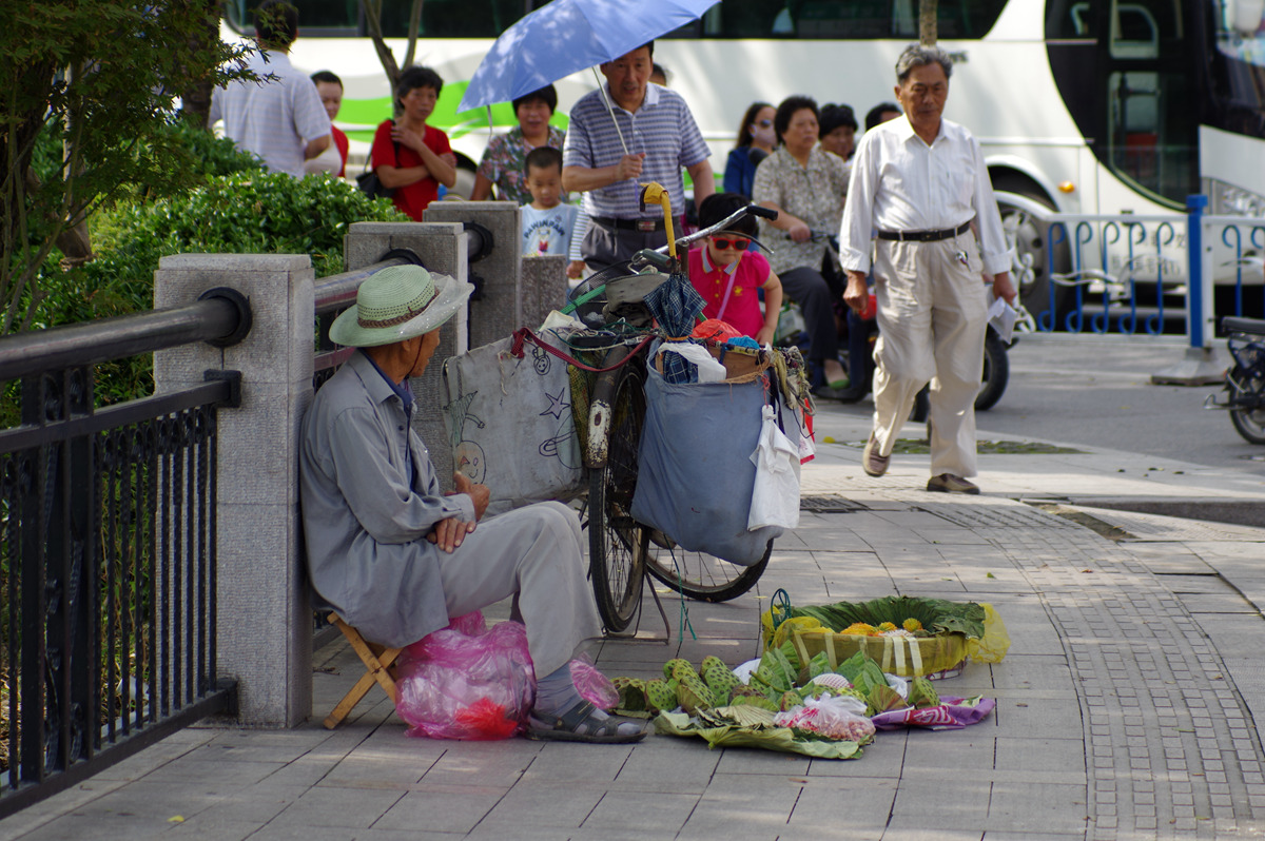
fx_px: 5266
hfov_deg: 13.7
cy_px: 420
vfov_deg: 9.1
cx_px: 632
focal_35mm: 150
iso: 100
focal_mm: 100
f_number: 4.5
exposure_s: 1/250
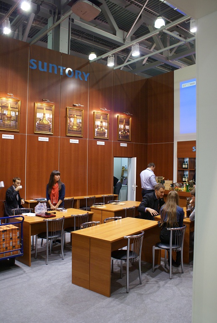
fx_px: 270
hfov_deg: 43.7
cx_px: 108
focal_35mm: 30
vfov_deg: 61.9
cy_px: 162
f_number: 4
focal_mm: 20
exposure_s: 1/30
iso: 250
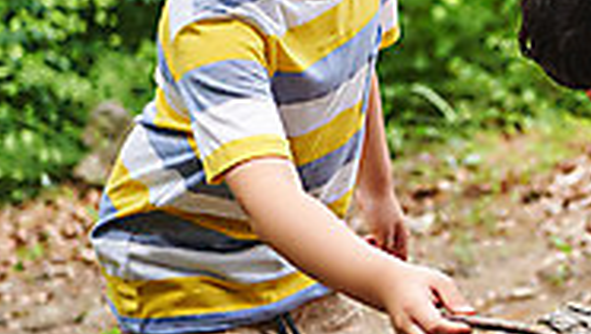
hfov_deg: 15.1
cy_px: 83
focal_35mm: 135
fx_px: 2117
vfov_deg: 9.0
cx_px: 796
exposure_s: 1/640
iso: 400
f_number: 2.8
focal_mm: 40
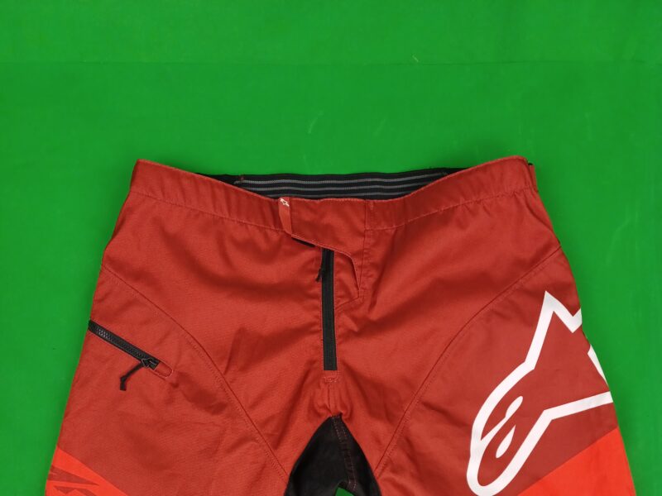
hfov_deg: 69.4
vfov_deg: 54.9
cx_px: 331
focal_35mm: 25
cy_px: 248
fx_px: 478
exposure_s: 1/100
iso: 400
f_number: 1.8
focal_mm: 4.6
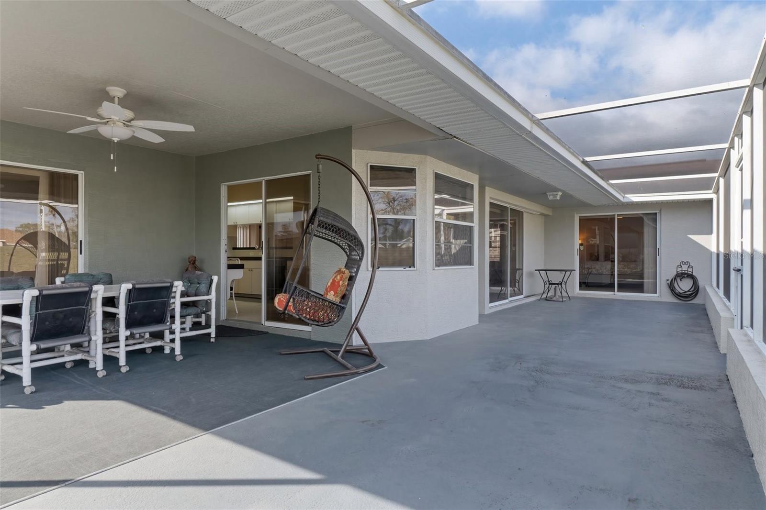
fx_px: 447
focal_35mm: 21
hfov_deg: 81.2
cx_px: 383
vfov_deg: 59.5
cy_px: 255
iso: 1000
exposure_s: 1/200
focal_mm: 14
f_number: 8
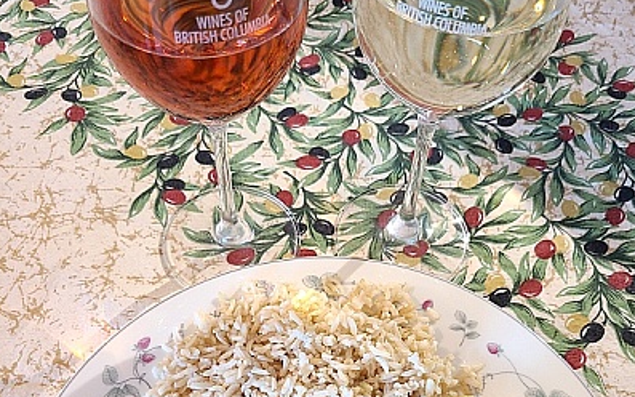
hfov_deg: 52.8
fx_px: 640
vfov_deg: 32.7
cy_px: 358
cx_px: 318
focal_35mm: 37
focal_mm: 5.4
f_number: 1.8
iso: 200
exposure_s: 1/60
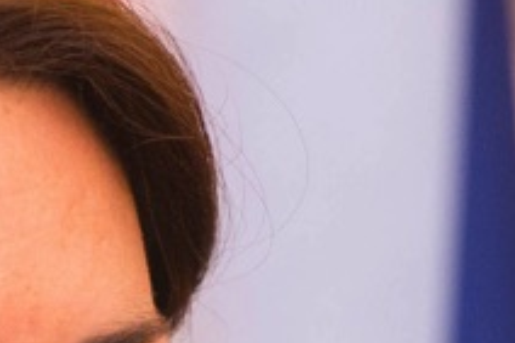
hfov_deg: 2.1
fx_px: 13822
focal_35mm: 967
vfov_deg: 1.4
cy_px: 611
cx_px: -219
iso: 2000
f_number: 3.5
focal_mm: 200
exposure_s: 1/125
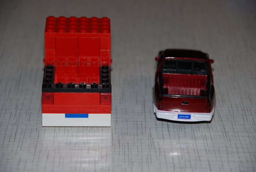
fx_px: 1015
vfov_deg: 9.7
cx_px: 128
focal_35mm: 142
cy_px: 86
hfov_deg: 14.4
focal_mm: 95
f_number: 5.6
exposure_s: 1/60
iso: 400
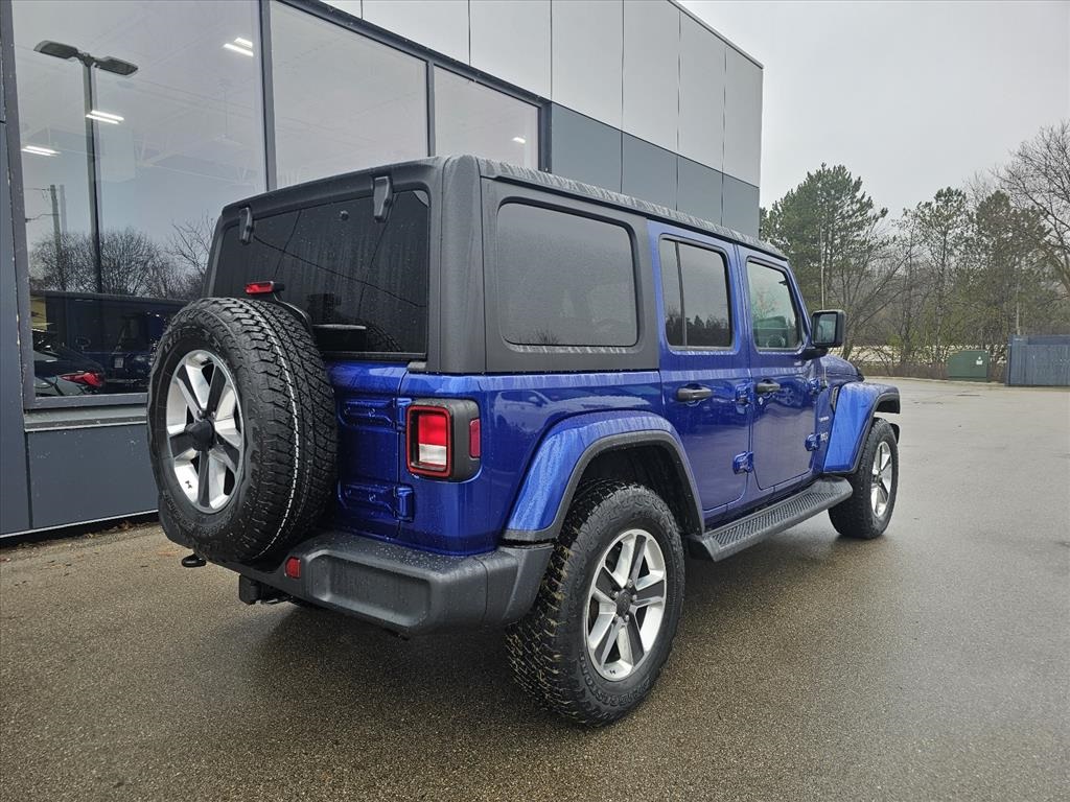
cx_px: 535
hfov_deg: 73.9
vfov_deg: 58.9
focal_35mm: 23
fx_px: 711
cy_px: 401
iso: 25
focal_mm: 6.3
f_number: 1.7
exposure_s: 1/182
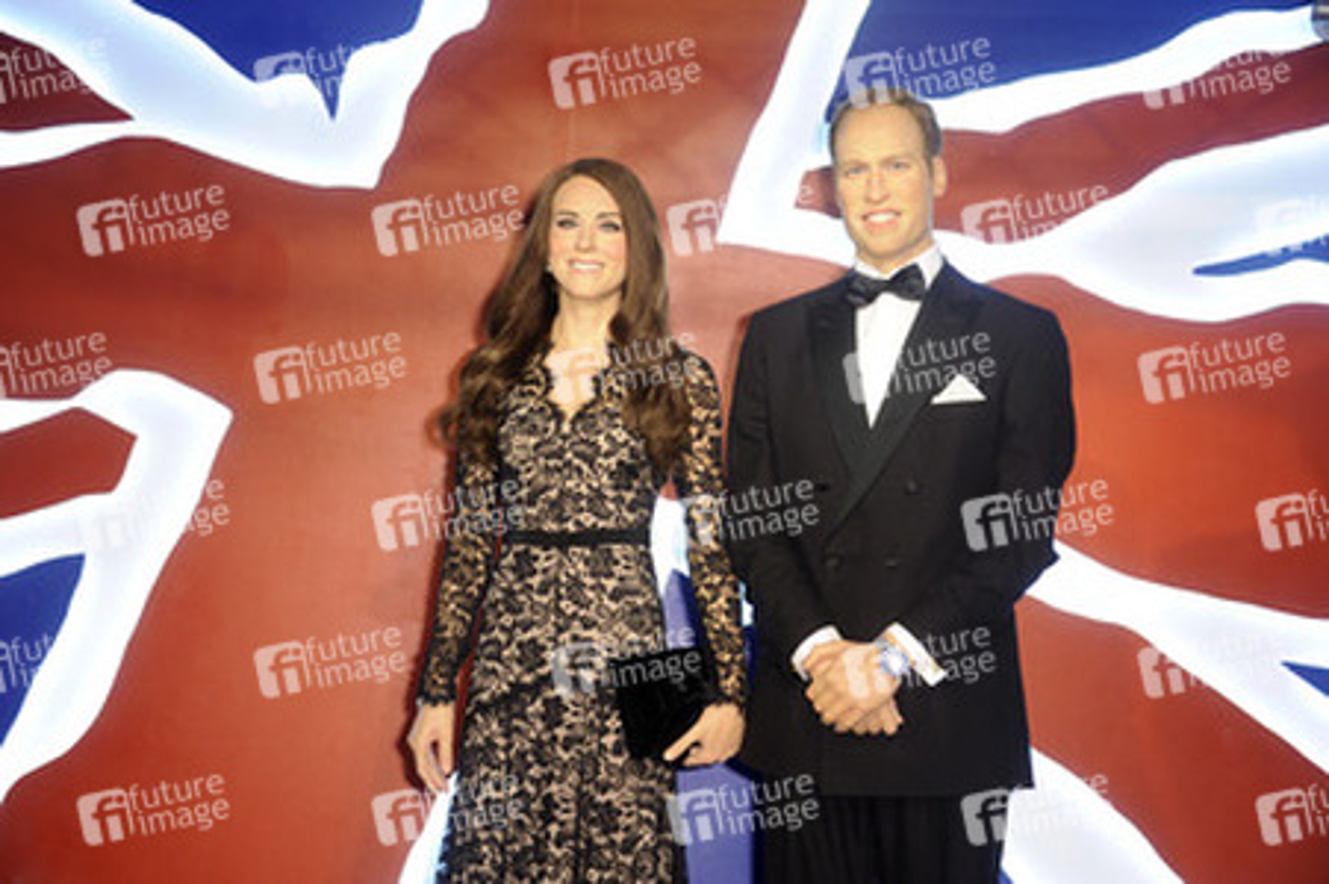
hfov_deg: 28.9
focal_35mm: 70
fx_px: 2582
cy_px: 442
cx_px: 664
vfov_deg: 19.4
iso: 1000
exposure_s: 1/80
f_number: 5.6
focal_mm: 70
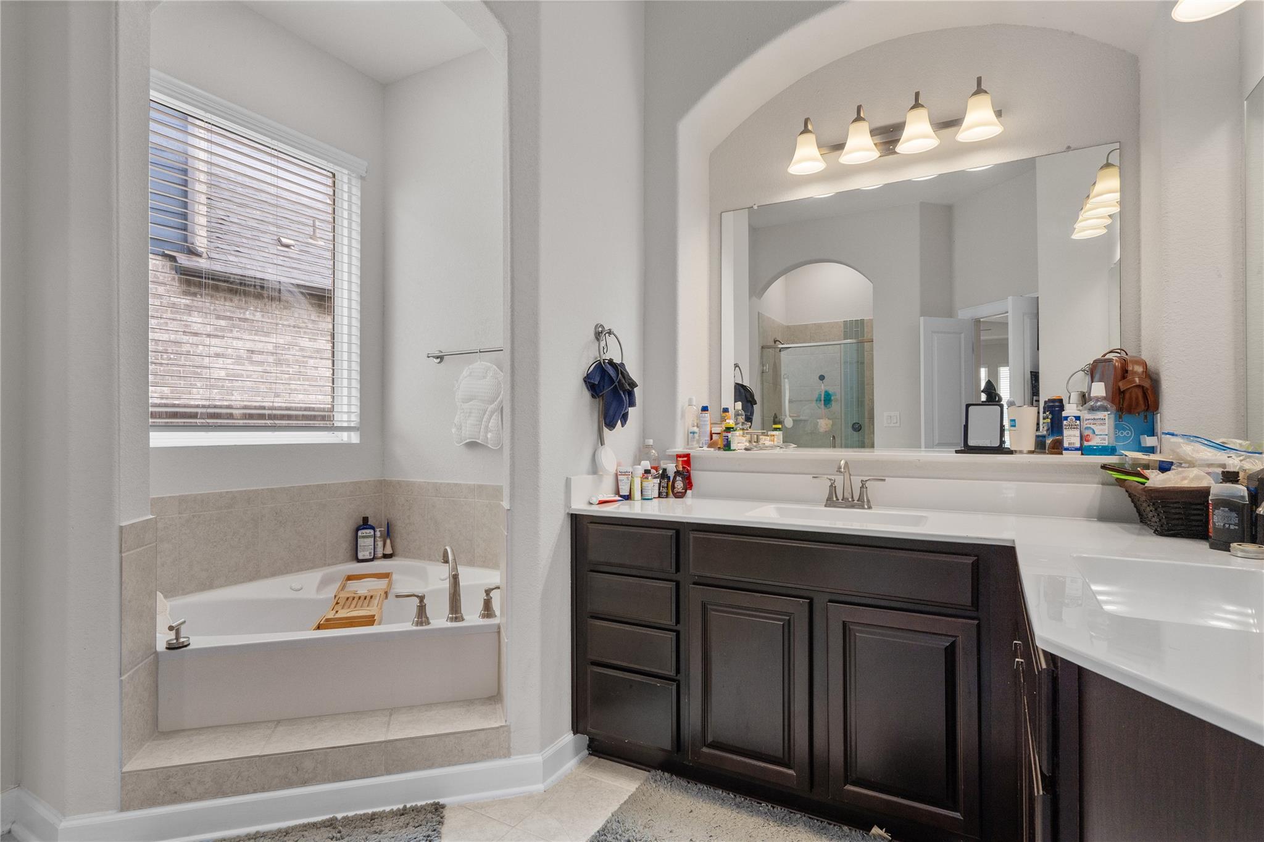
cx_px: 632
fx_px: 632
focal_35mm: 18
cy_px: 421
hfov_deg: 90.0
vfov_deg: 67.4
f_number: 8
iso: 500
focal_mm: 18
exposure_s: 1/8
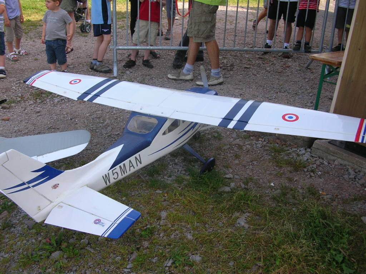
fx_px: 370
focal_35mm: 35
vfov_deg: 40.7
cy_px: 137
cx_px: 183
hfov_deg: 52.6
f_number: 2.8
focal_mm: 5.8
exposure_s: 1/293
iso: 50
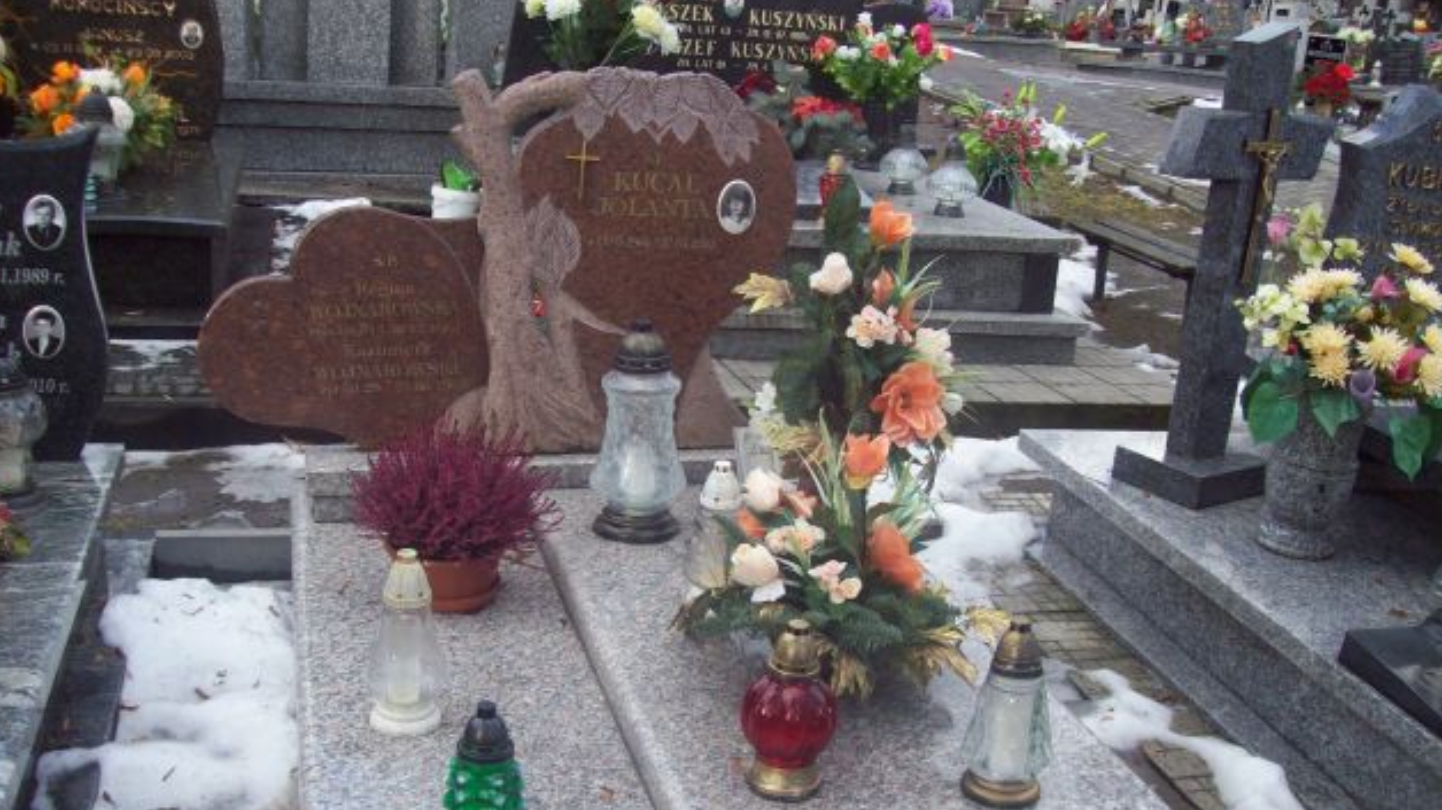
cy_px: 500
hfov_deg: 50.5
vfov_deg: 29.6
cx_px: 710
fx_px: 1529
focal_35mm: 40
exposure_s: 1/180
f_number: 2.7
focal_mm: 6
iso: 80
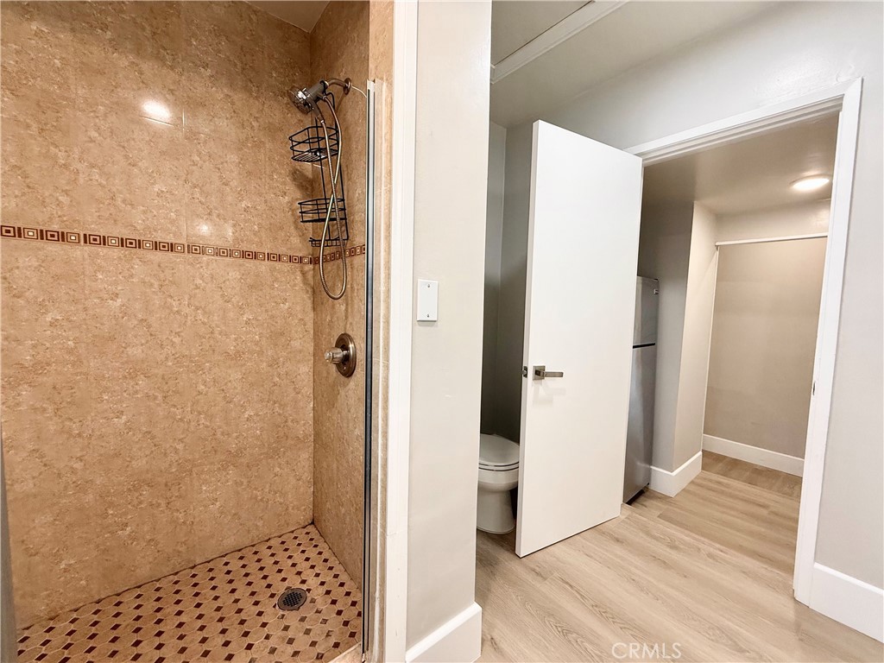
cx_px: 442
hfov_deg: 102.1
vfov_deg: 85.7
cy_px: 332
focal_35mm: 14
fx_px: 358
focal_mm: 2.22
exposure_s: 1/120
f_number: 2.2
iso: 200
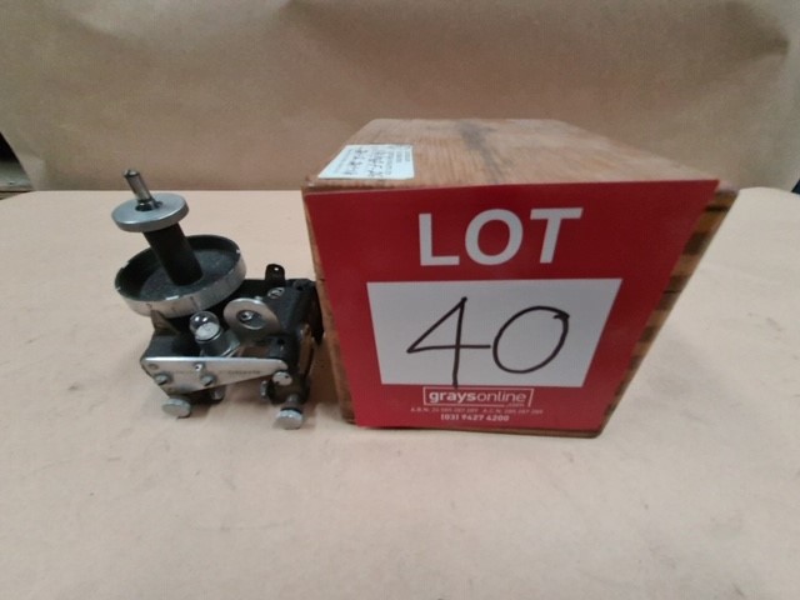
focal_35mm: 13
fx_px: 300
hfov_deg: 106.2
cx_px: 400
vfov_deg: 89.9
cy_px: 300
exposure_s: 1/25
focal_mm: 2.2
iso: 640
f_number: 2.2
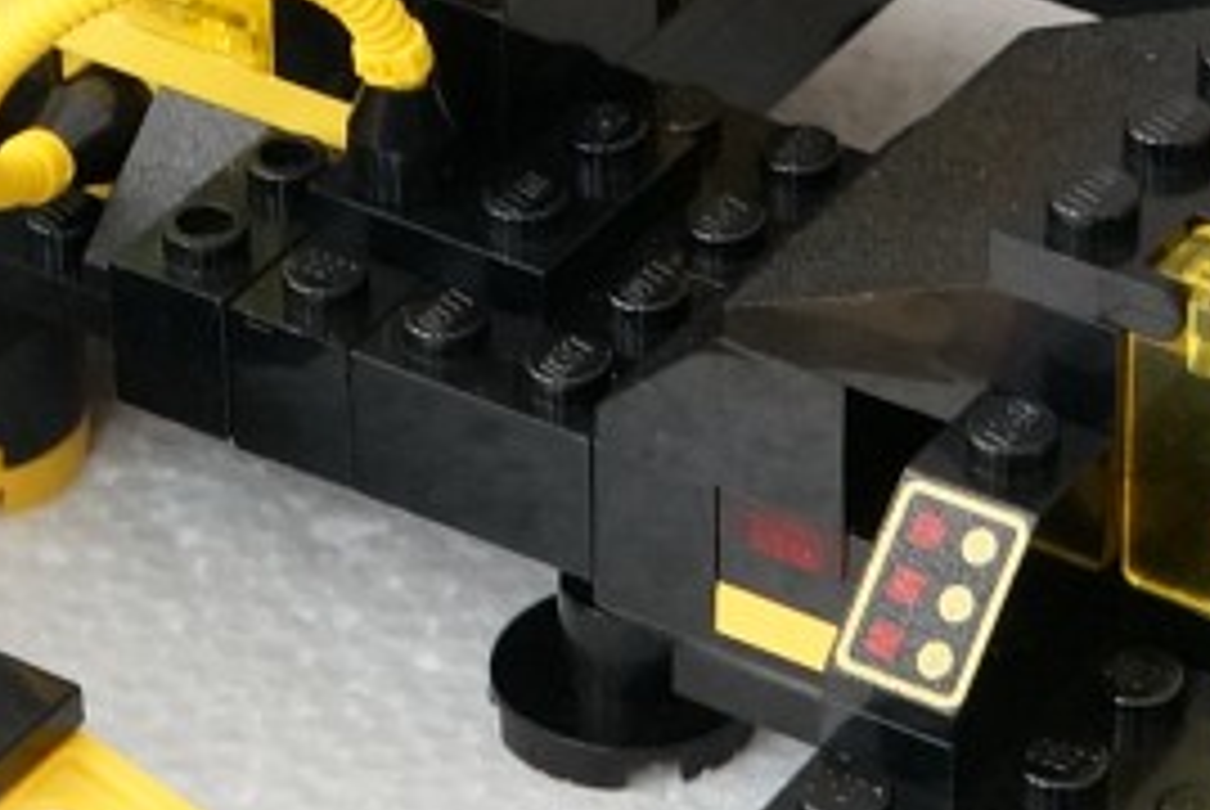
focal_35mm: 192
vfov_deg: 7.1
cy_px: 29
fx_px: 6473
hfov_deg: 10.7
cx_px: 909
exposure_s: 1/15
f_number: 9
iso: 800
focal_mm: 27
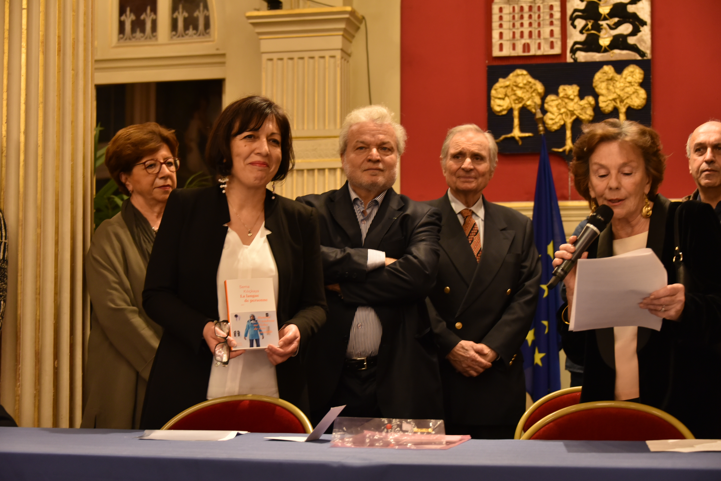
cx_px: 360
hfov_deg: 28.8
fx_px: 1402
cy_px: 240
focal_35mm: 70
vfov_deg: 19.5
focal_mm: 70
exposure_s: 1/60
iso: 1600
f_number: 5
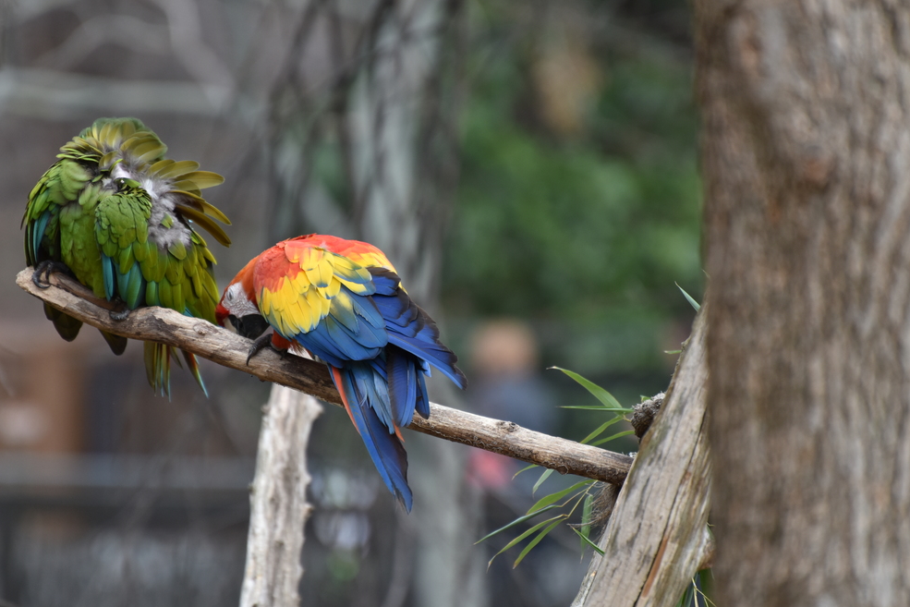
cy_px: 297
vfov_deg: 3.5
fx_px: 9859
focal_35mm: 390
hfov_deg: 5.3
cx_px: 416
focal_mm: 300
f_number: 5.6
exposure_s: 1/640
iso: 640
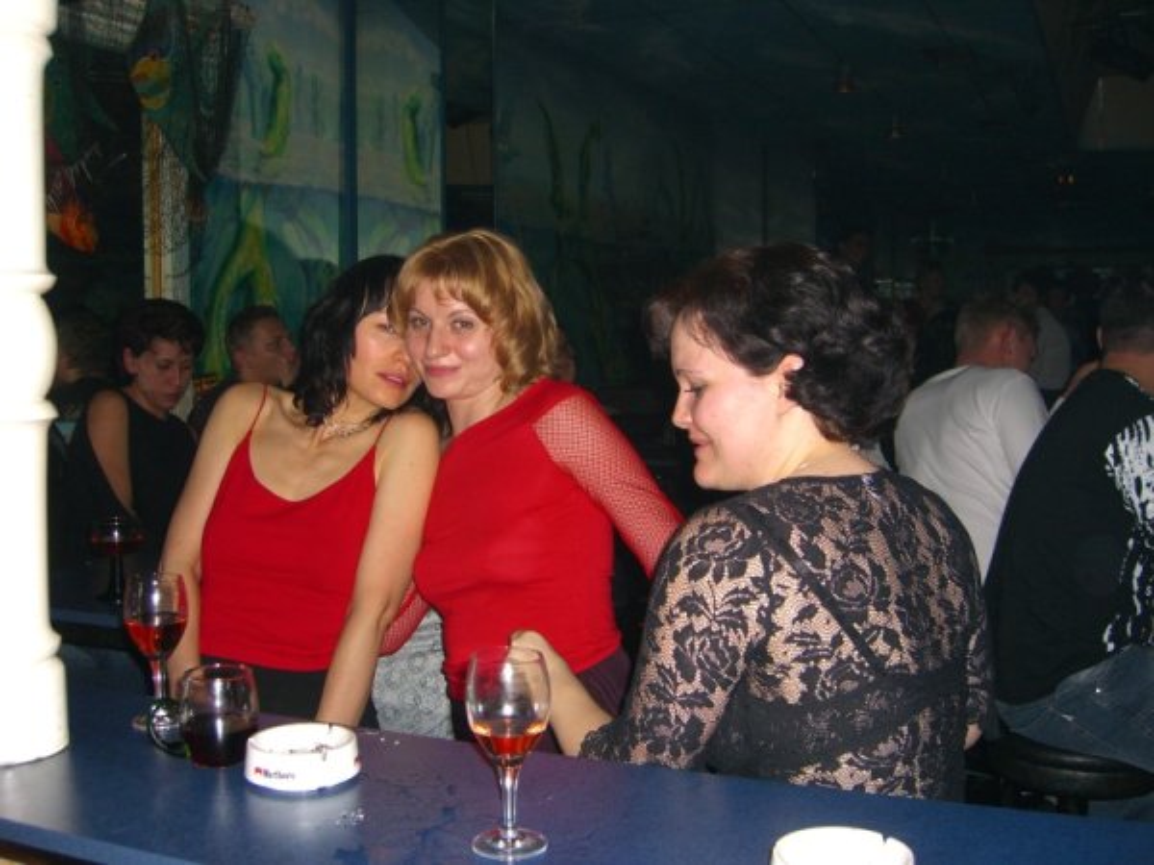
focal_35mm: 38
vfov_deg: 37.7
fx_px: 1267
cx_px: 577
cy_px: 432
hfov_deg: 49.0
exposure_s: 1/60
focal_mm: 7.9
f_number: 2.8
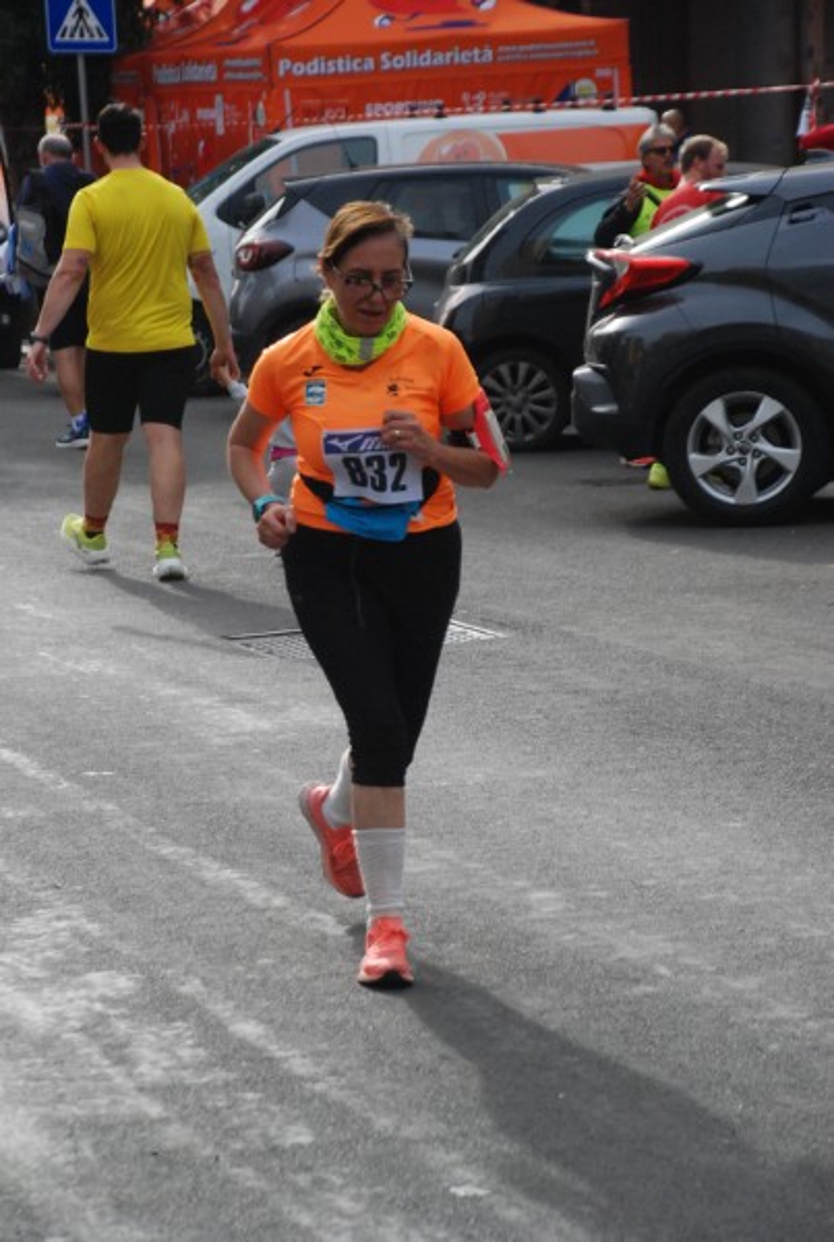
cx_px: 417
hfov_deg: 10.8
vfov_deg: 16.0
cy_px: 621
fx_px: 4407
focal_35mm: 128
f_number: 5.6
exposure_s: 1/1250
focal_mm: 85
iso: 1000
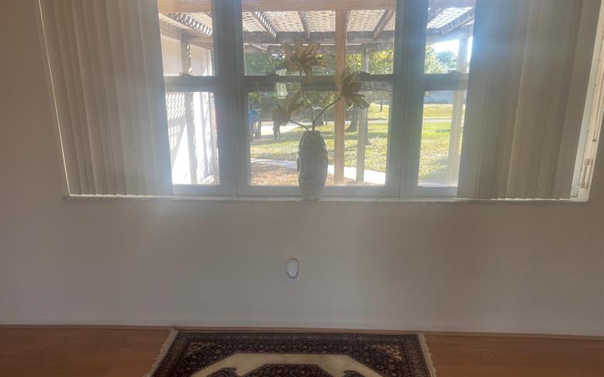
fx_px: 461
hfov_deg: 66.5
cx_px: 298
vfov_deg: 44.3
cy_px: 228
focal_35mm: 28
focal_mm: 5.7
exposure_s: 1/121
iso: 40
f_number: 1.5
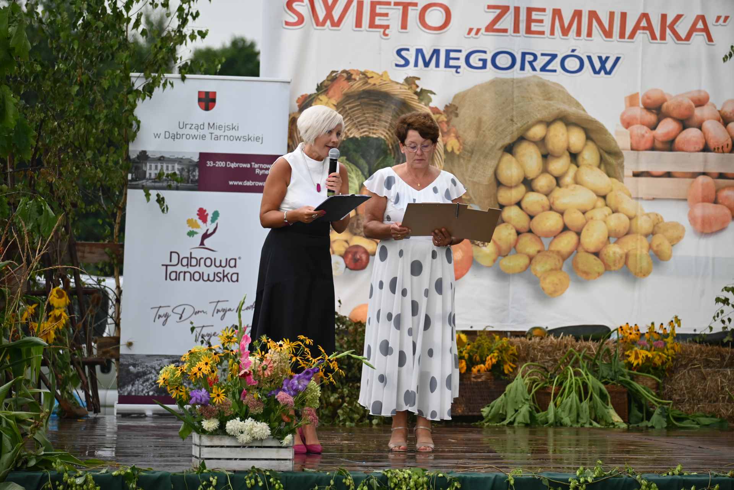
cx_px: 367
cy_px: 245
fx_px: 3162
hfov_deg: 13.2
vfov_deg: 8.9
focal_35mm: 155
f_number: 5.3
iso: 560
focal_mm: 155
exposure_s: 1/250
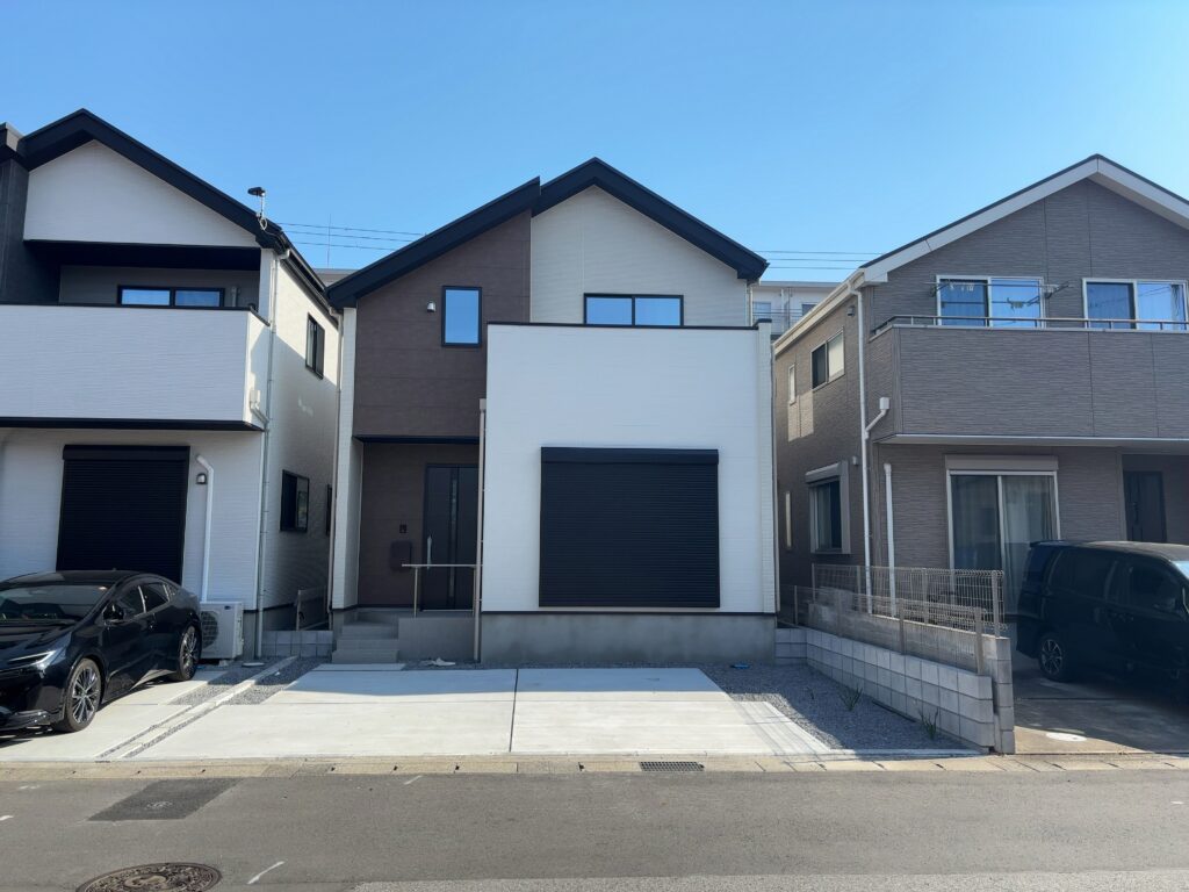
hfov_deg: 67.3
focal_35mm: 26
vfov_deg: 53.1
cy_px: 446
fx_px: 893
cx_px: 594
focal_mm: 5.96
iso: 50
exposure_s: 1/2151
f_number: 1.6
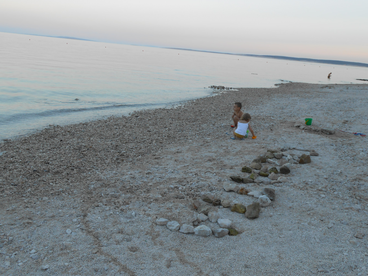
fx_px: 319
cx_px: 184
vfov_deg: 46.8
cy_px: 138
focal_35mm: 30
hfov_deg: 60.0
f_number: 3.8
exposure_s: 1/40
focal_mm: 5.3
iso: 80
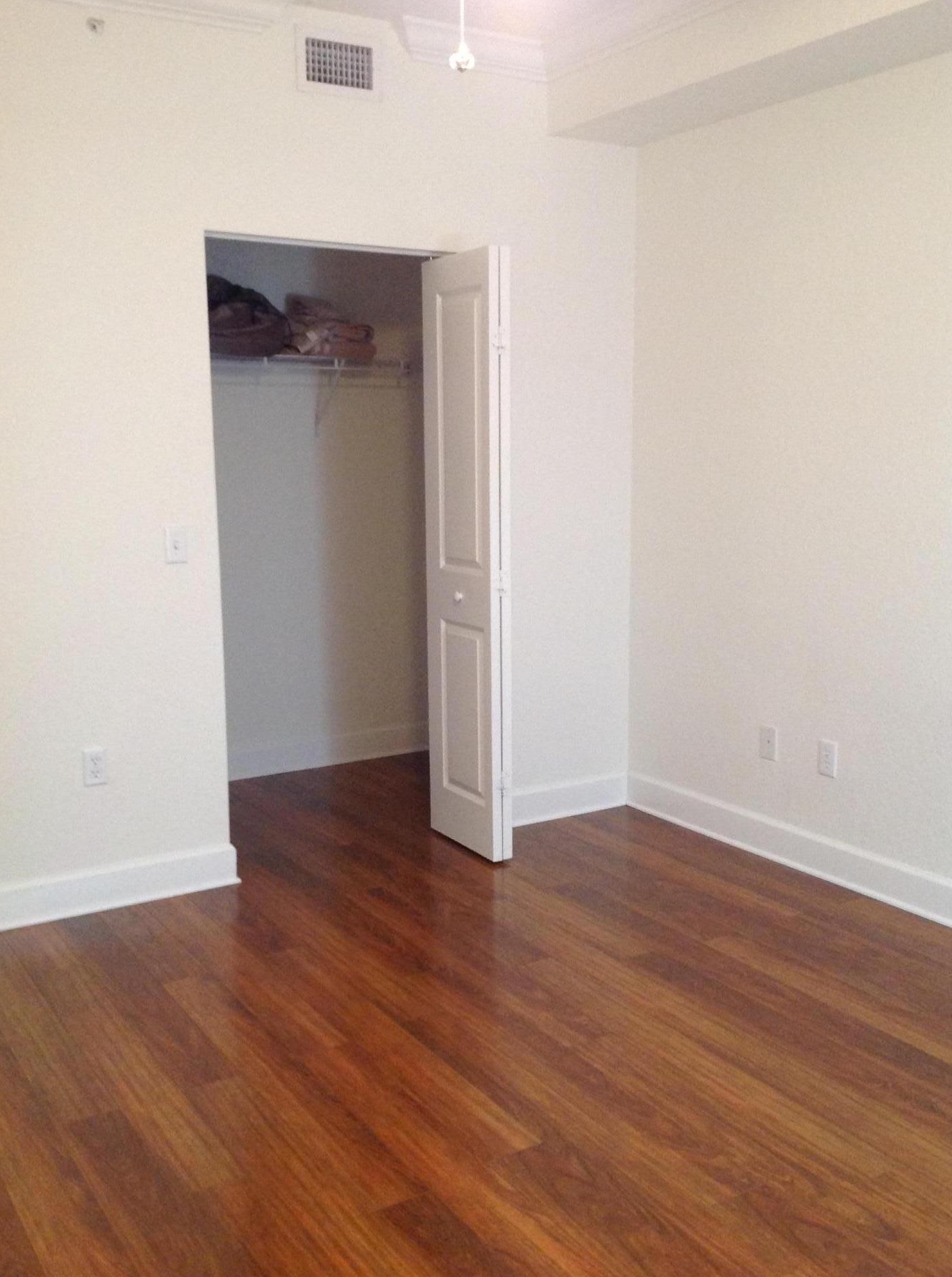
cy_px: 629
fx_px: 1361
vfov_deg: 50.2
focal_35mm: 37
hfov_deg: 38.5
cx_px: 495
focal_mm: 4.28
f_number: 2.4
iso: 250
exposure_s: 1/15
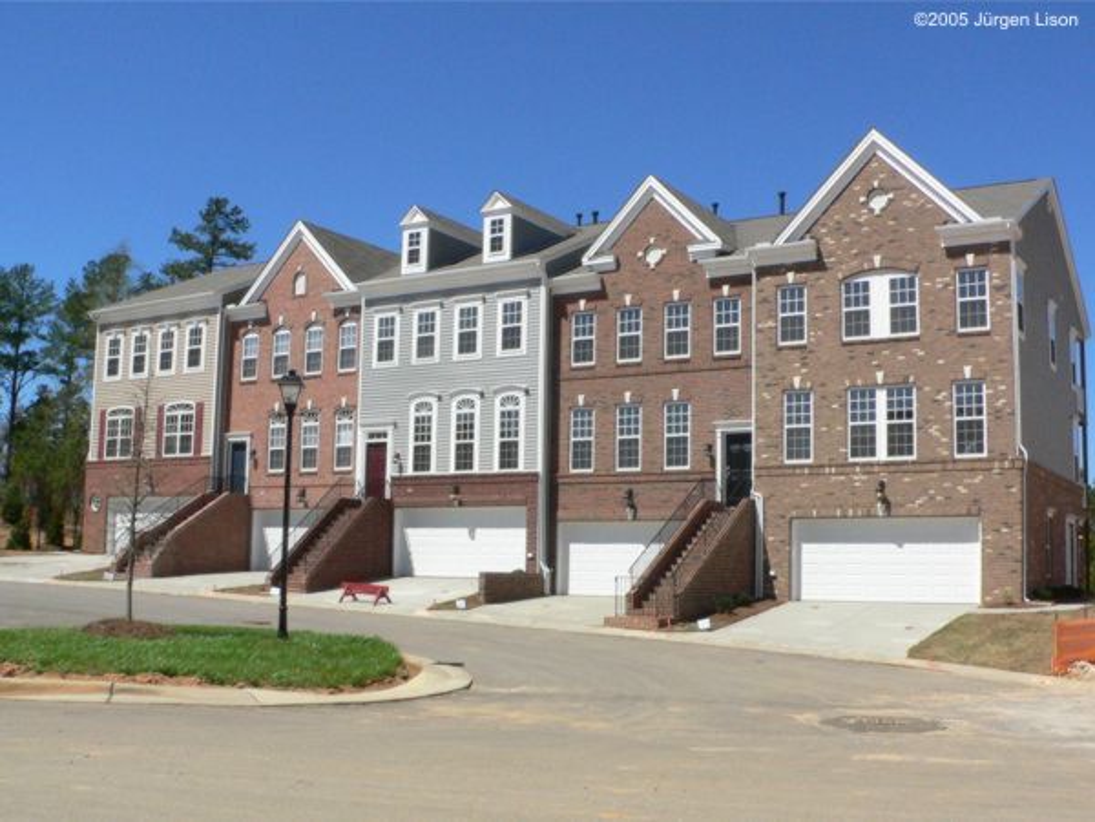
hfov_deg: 52.6
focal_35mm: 35
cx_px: 548
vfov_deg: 40.7
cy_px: 411
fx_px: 1107
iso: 200
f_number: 6.5
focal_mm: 4.6
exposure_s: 1/800
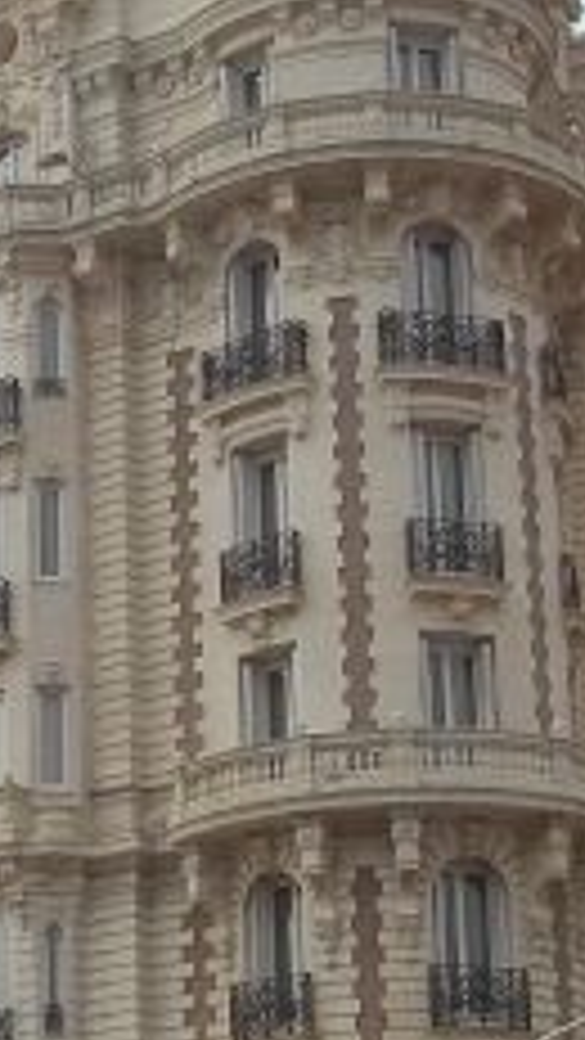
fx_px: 3087
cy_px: 601
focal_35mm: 112
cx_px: -220
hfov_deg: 10.5
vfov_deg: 19.1
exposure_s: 1/250
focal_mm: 6.5
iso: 64
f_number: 3.1
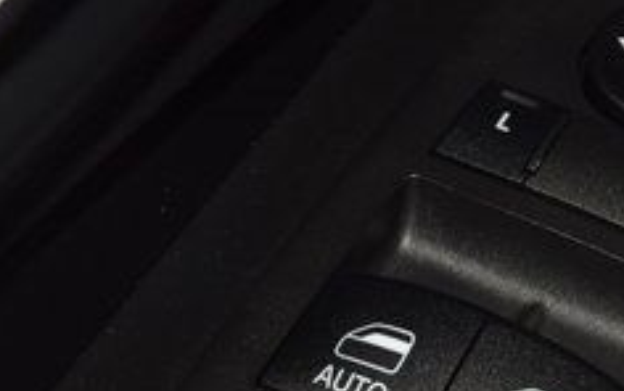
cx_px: 394
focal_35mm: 290
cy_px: 477
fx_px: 4936
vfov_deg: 4.5
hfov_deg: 7.2
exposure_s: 1/125
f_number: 8
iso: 100
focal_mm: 70
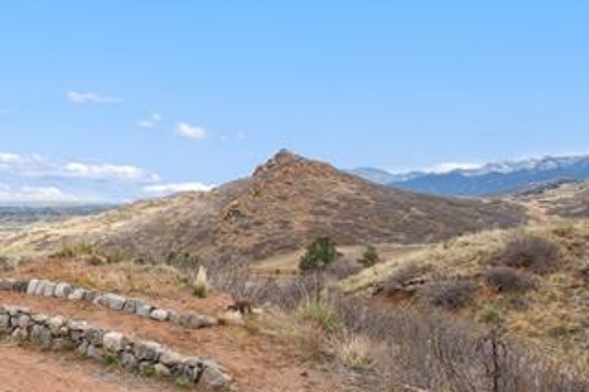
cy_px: 190
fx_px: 621
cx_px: 59
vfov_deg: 35.0
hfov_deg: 45.9
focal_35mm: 38
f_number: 10
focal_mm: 19
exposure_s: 1/400
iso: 200
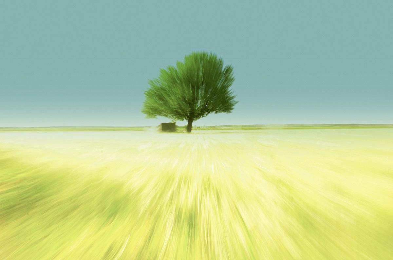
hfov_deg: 37.0
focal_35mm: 54
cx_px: 196
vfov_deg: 24.9
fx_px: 588
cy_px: 130
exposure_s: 1/8
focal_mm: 36
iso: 200
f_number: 29
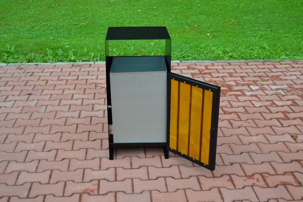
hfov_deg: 41.1
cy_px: 101
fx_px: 404
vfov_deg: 28.1
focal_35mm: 48
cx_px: 152
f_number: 5.6
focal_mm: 32
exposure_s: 1/125
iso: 160
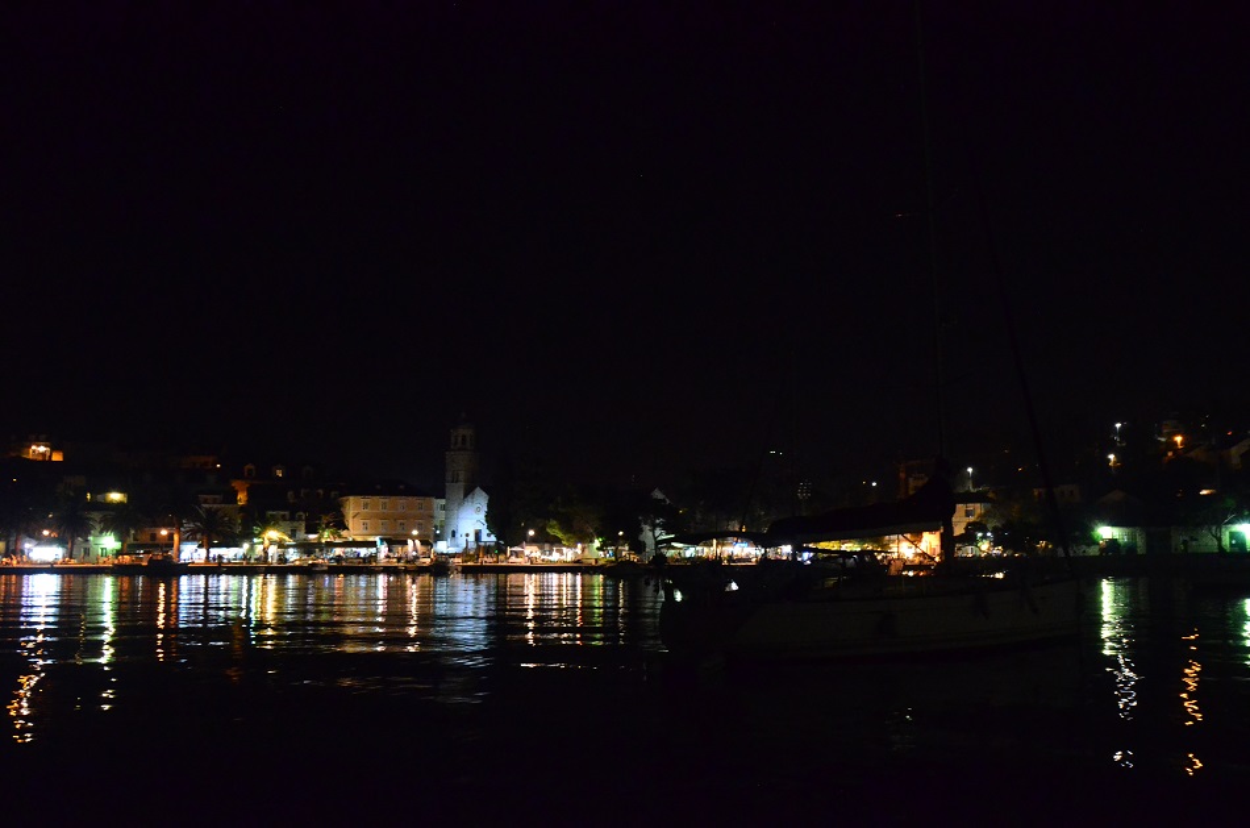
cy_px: 414
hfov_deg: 53.2
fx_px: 1247
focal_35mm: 36
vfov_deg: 36.7
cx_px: 625
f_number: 5
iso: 6400
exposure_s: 1/10
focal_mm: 24
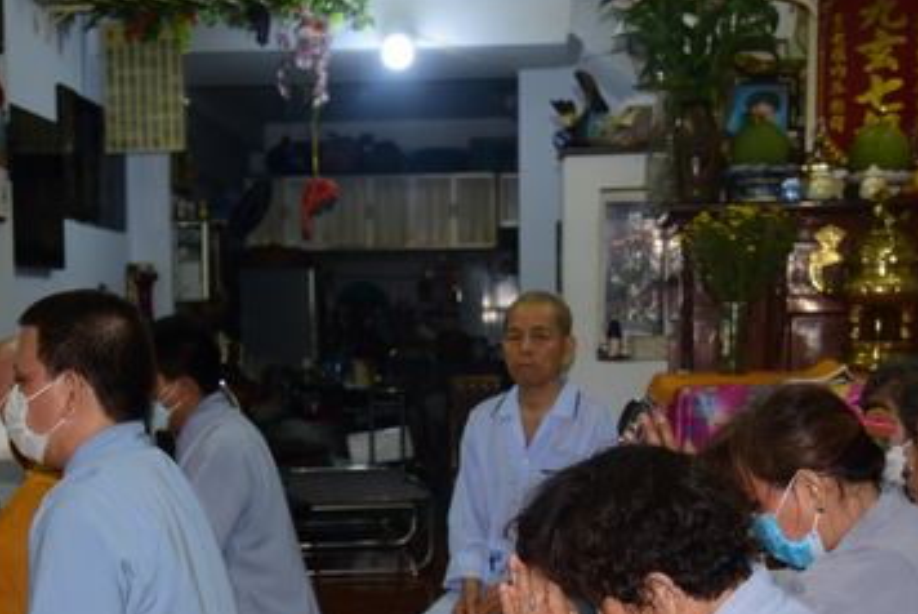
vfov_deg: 21.5
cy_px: 531
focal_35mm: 62
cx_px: 335
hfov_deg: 32.2
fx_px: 1582
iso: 500
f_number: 4
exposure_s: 1/60
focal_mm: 34
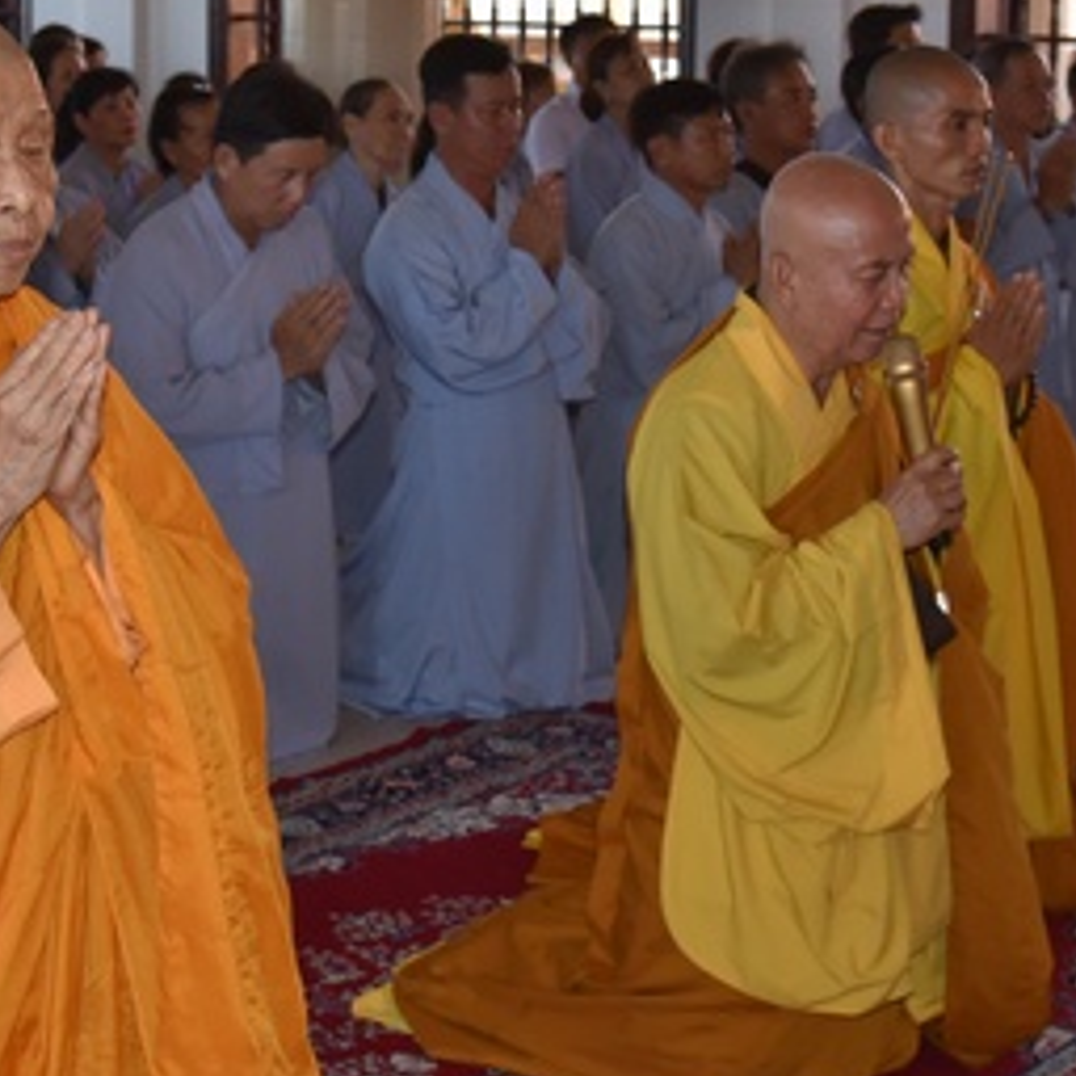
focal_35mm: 82
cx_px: 269
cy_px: 290
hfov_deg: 21.0
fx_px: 2884
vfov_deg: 21.0
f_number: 5.6
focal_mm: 38
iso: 1000
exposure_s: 1/200
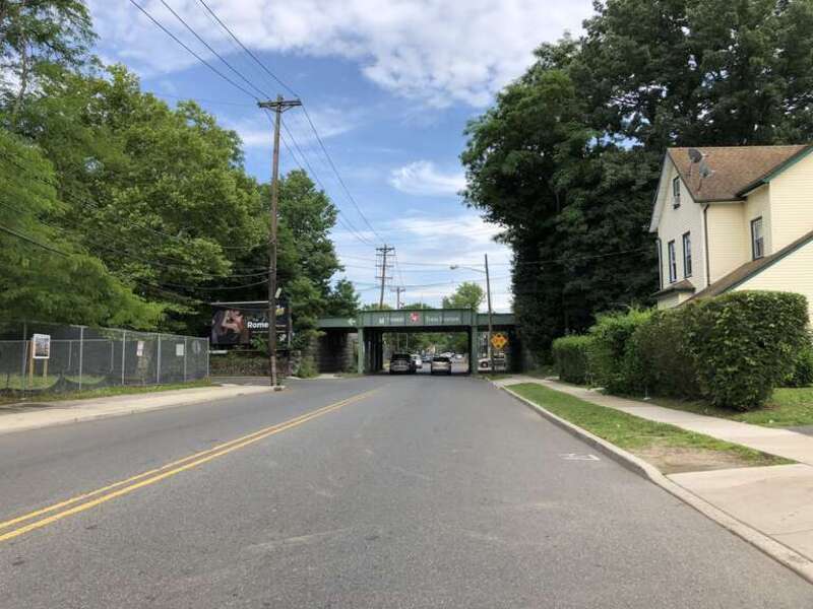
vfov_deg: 49.7
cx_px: 406
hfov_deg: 63.4
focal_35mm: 28
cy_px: 304
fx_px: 658
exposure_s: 1/1066
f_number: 1.8
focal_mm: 4
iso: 20
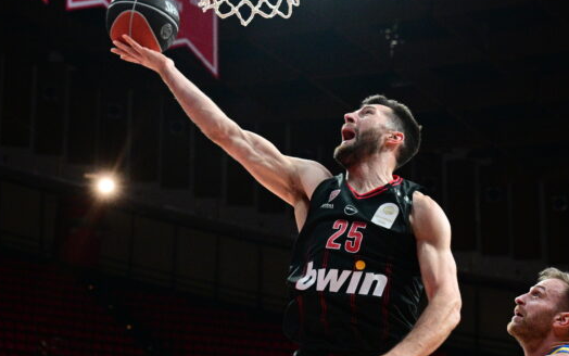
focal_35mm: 105
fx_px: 1629
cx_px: 255
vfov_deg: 12.3
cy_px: 366
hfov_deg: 19.8
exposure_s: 1/1000
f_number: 3.5
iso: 2000
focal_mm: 45
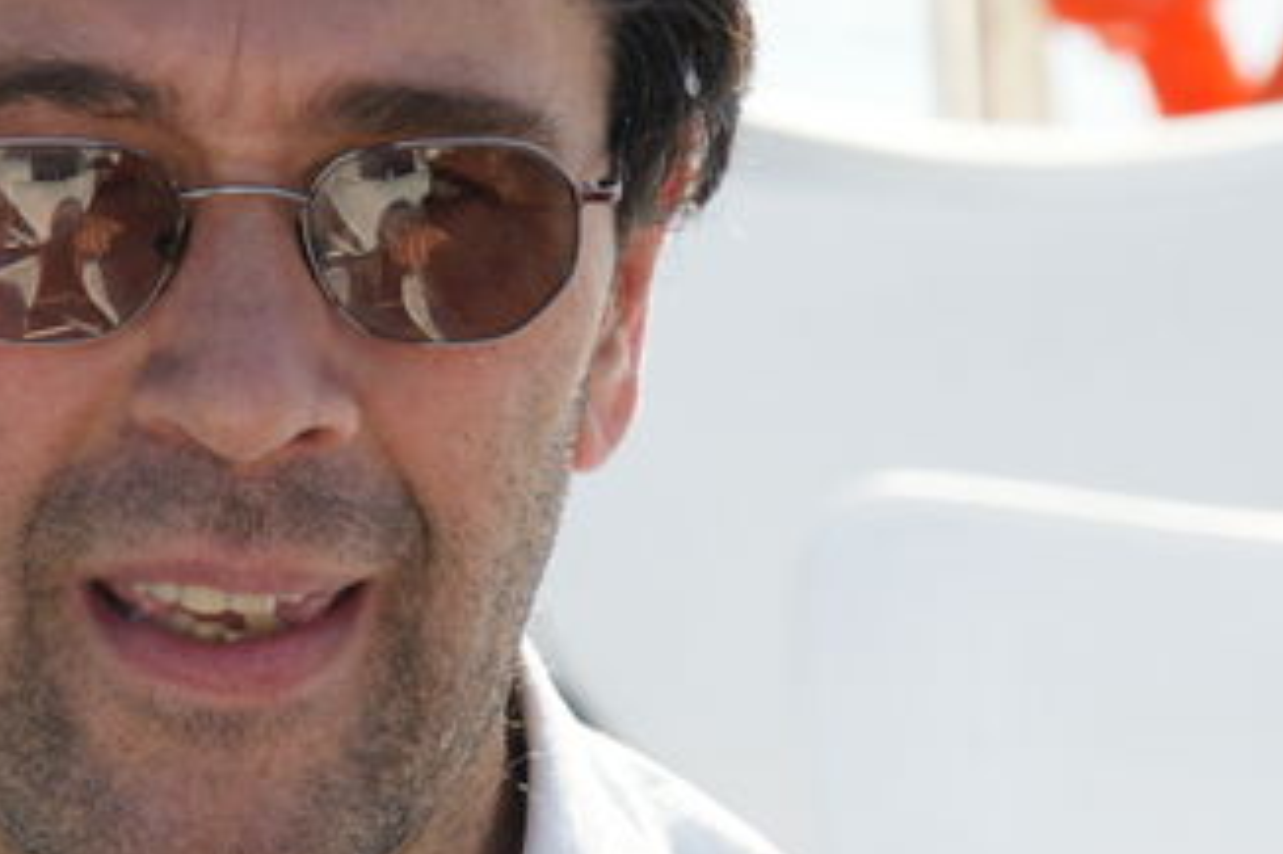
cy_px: 317
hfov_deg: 5.3
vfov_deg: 3.6
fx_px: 13757
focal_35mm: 386
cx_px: 275
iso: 200
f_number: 8
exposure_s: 1/250
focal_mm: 105
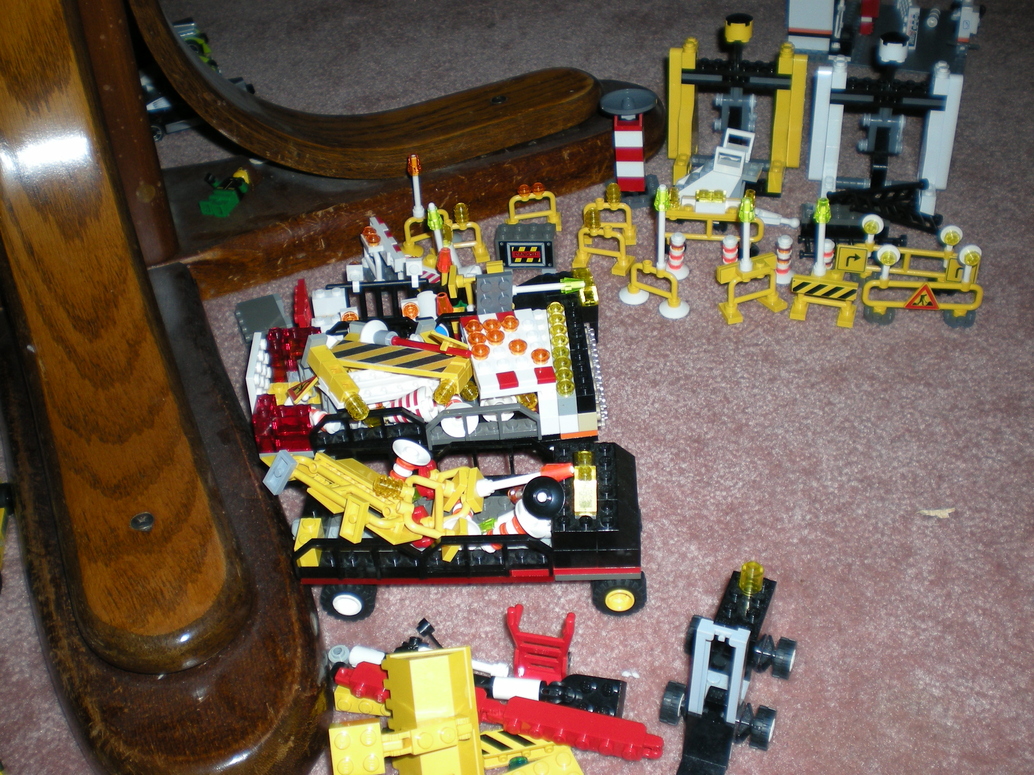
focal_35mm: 38
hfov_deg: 49.0
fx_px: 1135
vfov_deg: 37.7
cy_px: 388
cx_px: 517
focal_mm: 6.3
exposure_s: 1/60
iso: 64
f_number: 3.1
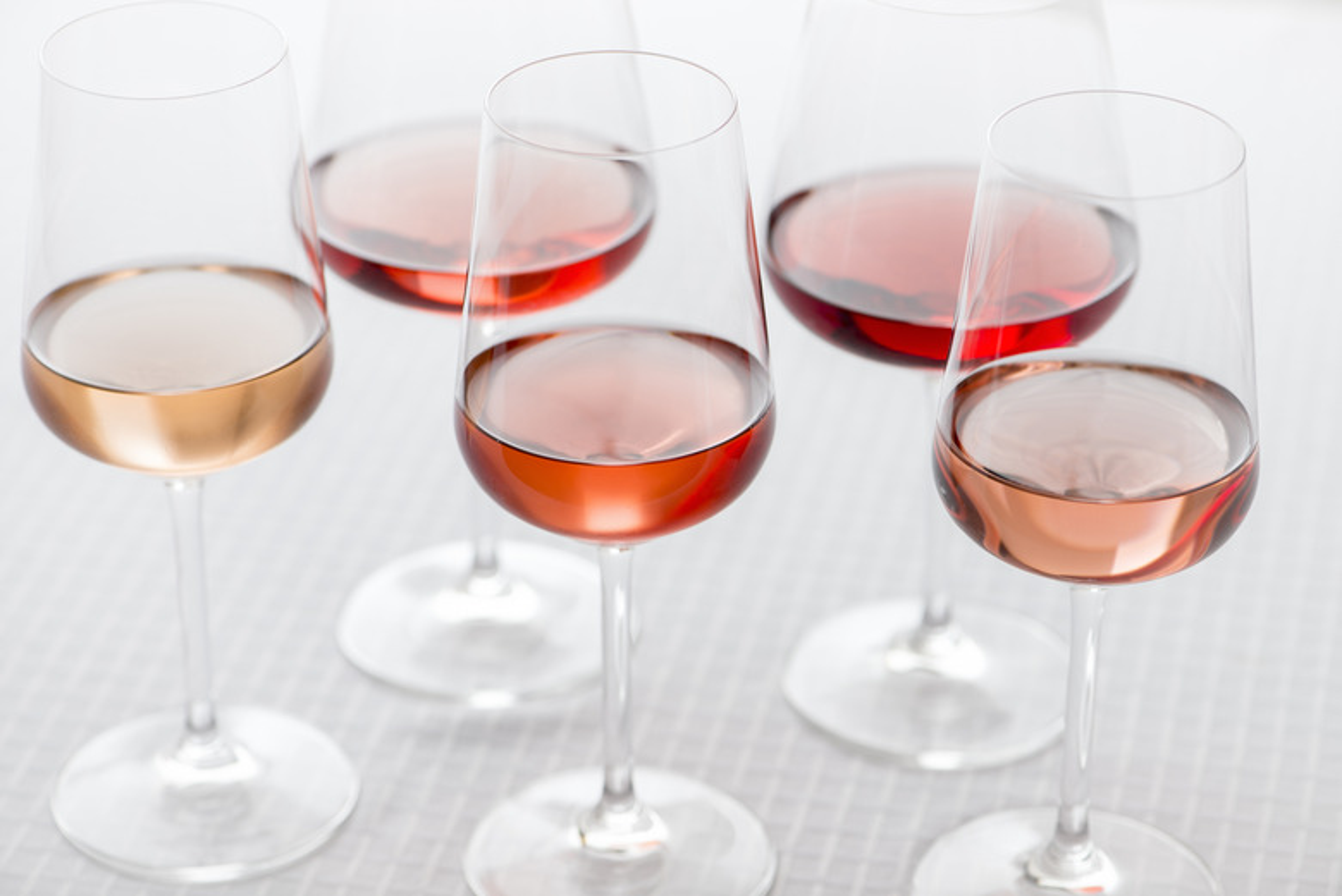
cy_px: 448
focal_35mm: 105
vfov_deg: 13.1
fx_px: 3916
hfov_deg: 19.4
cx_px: 671
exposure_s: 1/200
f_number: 6.3
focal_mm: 105
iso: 100
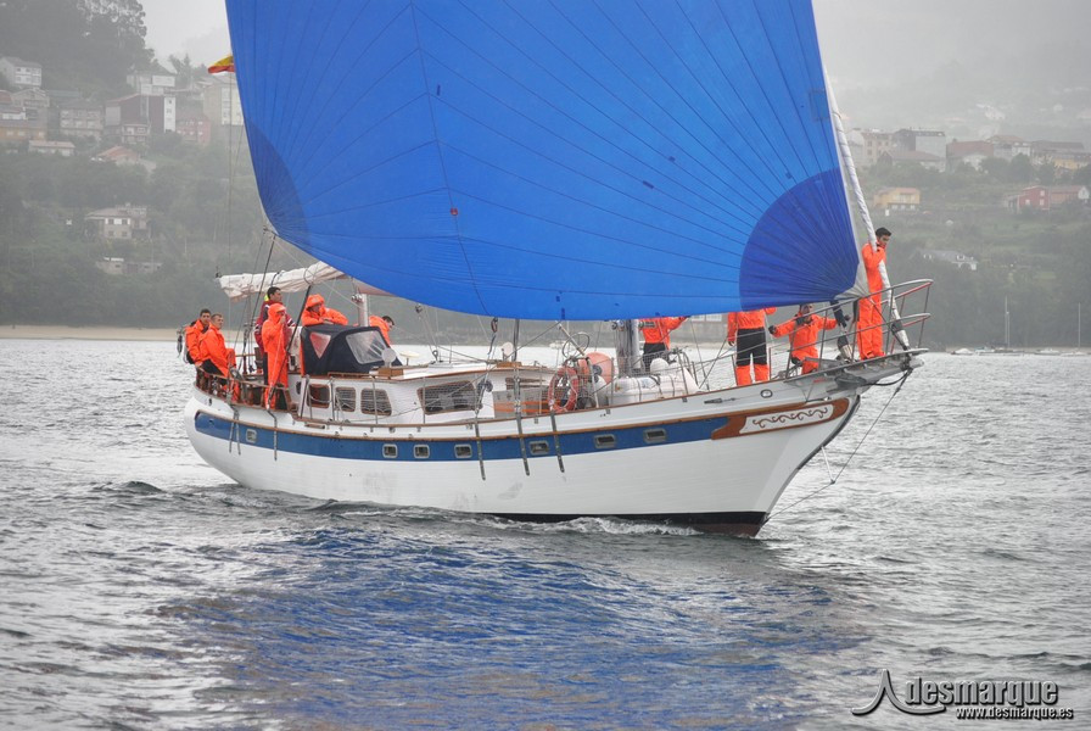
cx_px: 546
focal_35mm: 147
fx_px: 4461
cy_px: 366
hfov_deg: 13.9
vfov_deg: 9.4
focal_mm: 98
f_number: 5
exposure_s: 1/400
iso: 200
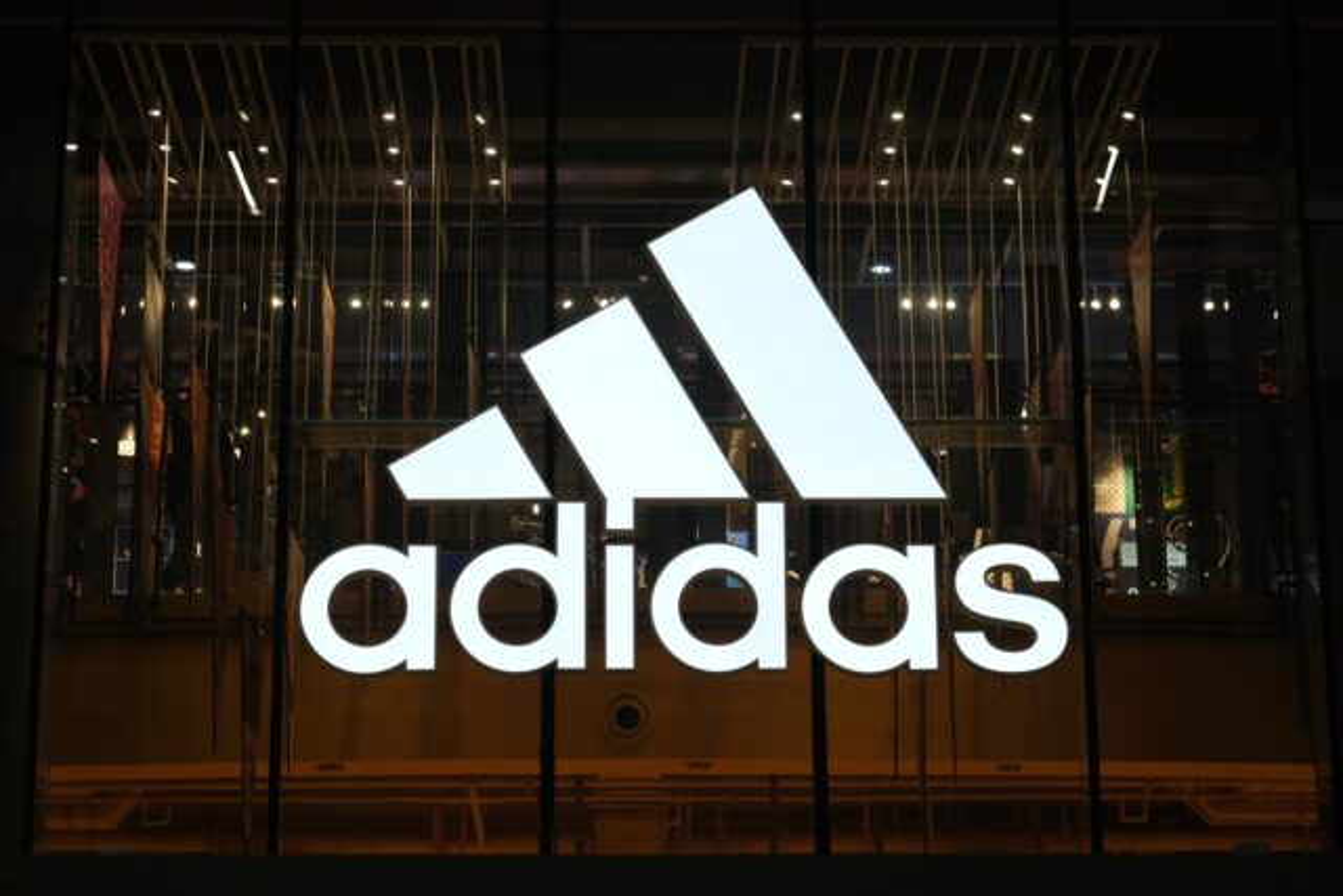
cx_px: 672
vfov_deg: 16.3
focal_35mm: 84
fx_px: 3134
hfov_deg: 24.2
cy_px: 448
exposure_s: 1/280
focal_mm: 56
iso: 320
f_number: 2.8
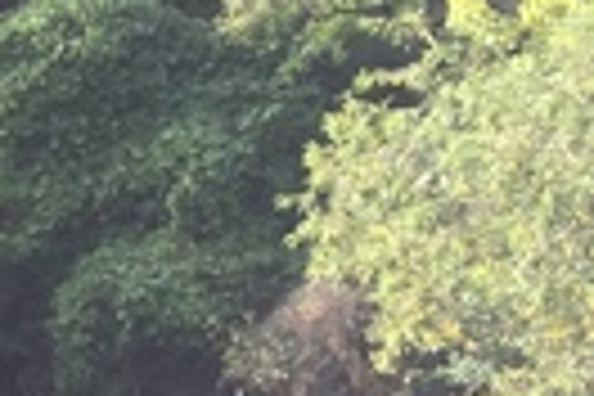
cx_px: -806
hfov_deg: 11.0
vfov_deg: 8.5
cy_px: 385
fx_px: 2640
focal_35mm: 160
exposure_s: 1/370
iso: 32
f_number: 2.2
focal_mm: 4.15
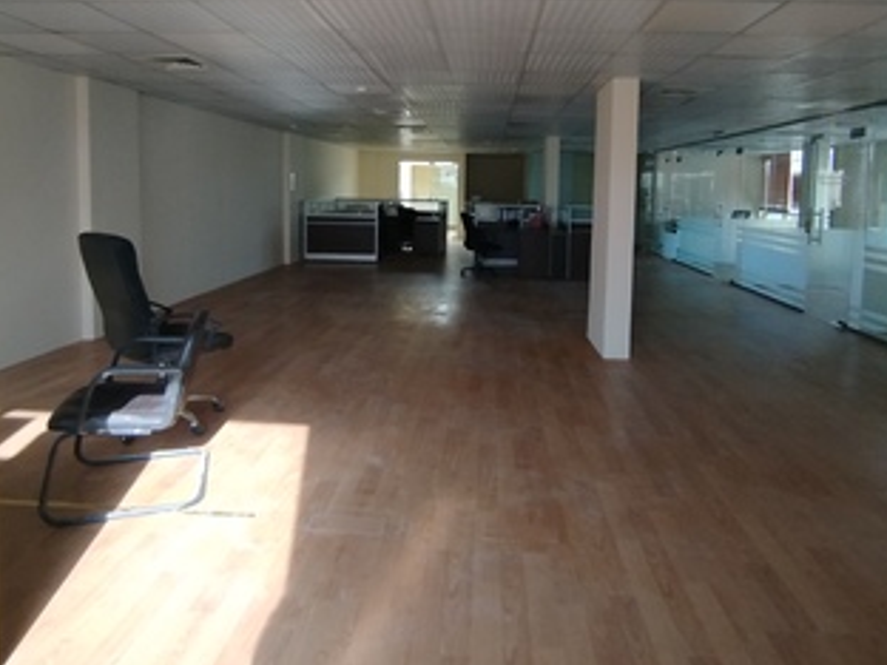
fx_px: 564
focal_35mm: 22
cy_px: 232
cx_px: 462
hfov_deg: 76.3
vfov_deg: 59.9
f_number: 2.2
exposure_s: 1/33
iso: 200
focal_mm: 1.65
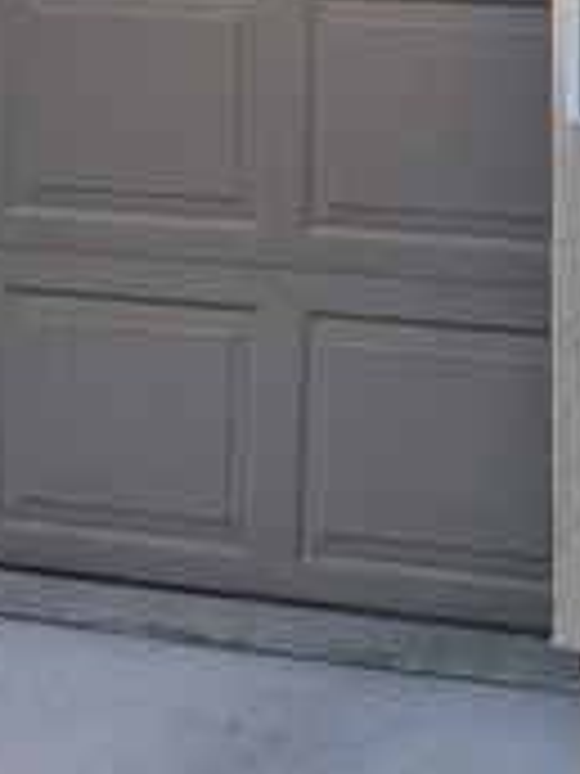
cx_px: 834
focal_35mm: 93
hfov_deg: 14.9
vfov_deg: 17.6
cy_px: -554
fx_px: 2078
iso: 46
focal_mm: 5.43
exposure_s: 1/253
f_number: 1.89
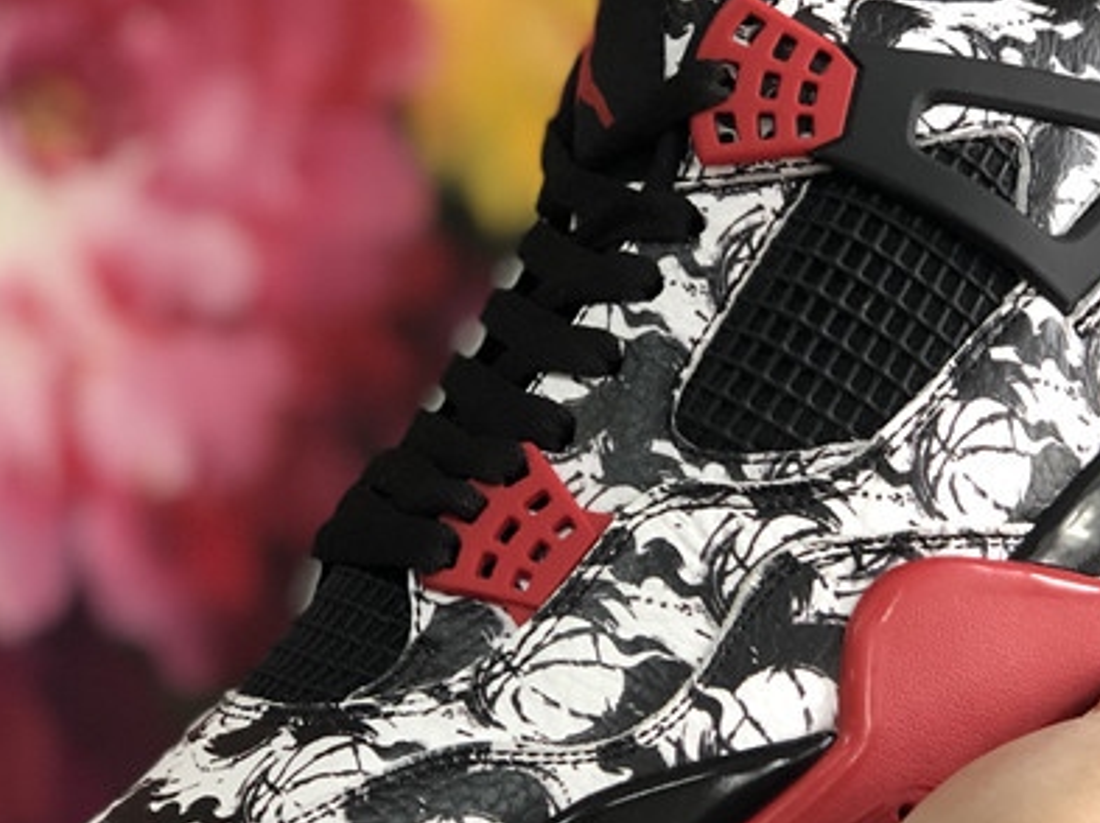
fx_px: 3111
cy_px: 460
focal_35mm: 98
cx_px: 689
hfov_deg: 20.0
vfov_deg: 15.1
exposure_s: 1/50
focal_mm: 6
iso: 160
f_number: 2.4
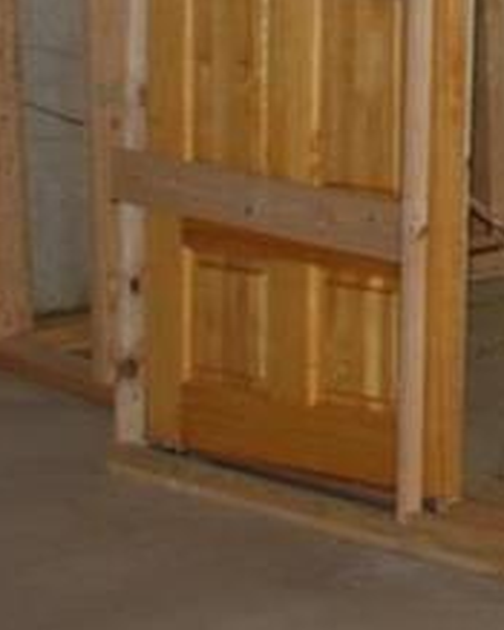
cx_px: 1212
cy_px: -35
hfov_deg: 7.8
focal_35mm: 185
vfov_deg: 10.3
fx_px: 3452
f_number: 3.5
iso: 200
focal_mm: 18
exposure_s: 1/60
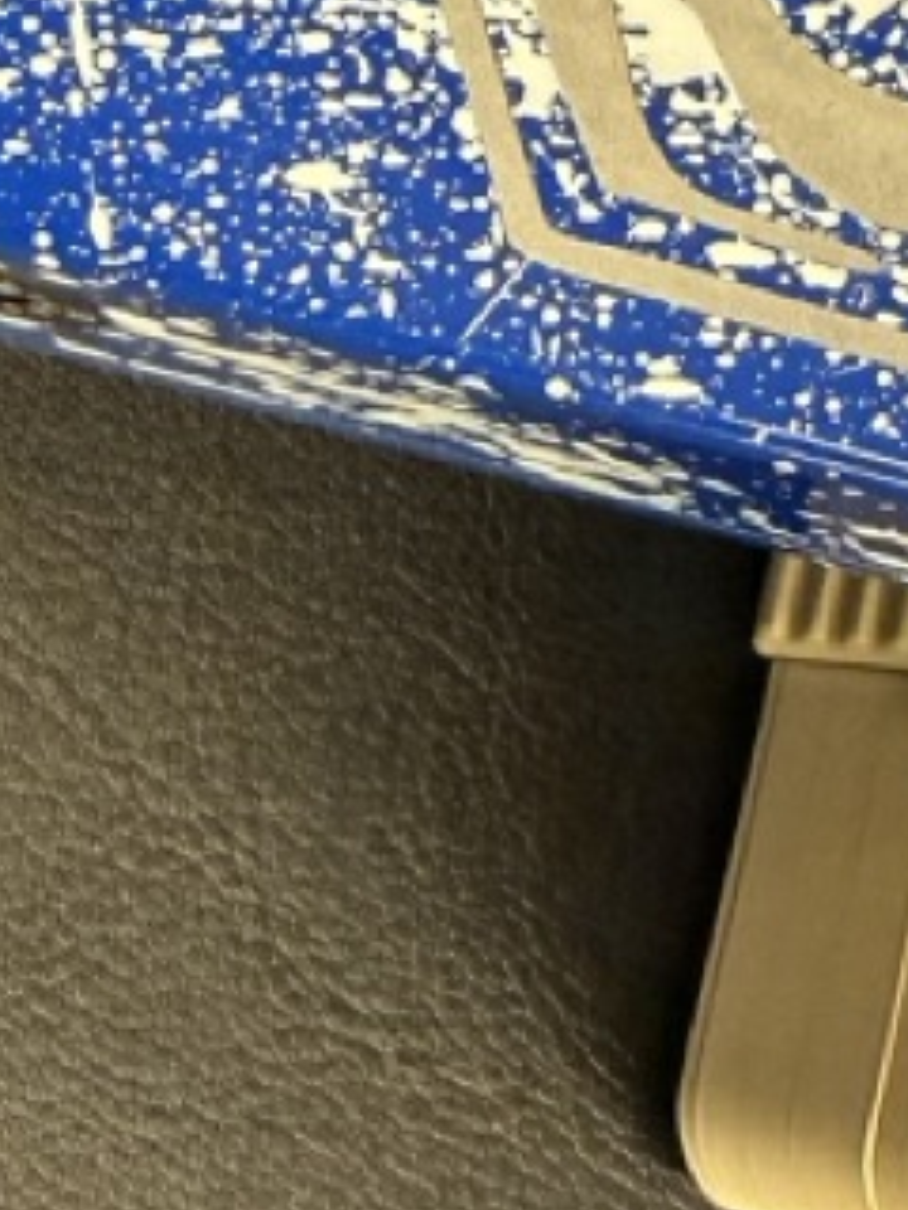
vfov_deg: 20.1
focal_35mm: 96
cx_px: 719
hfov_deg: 15.3
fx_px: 3358
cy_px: 140
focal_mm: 2.22
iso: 500
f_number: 2.2
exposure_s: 1/60
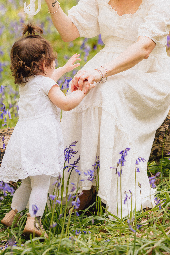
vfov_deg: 8.2
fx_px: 1777
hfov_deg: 5.5
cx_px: 83
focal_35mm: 251
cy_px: 47
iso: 200
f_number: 2.8
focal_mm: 135
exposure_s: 1/640
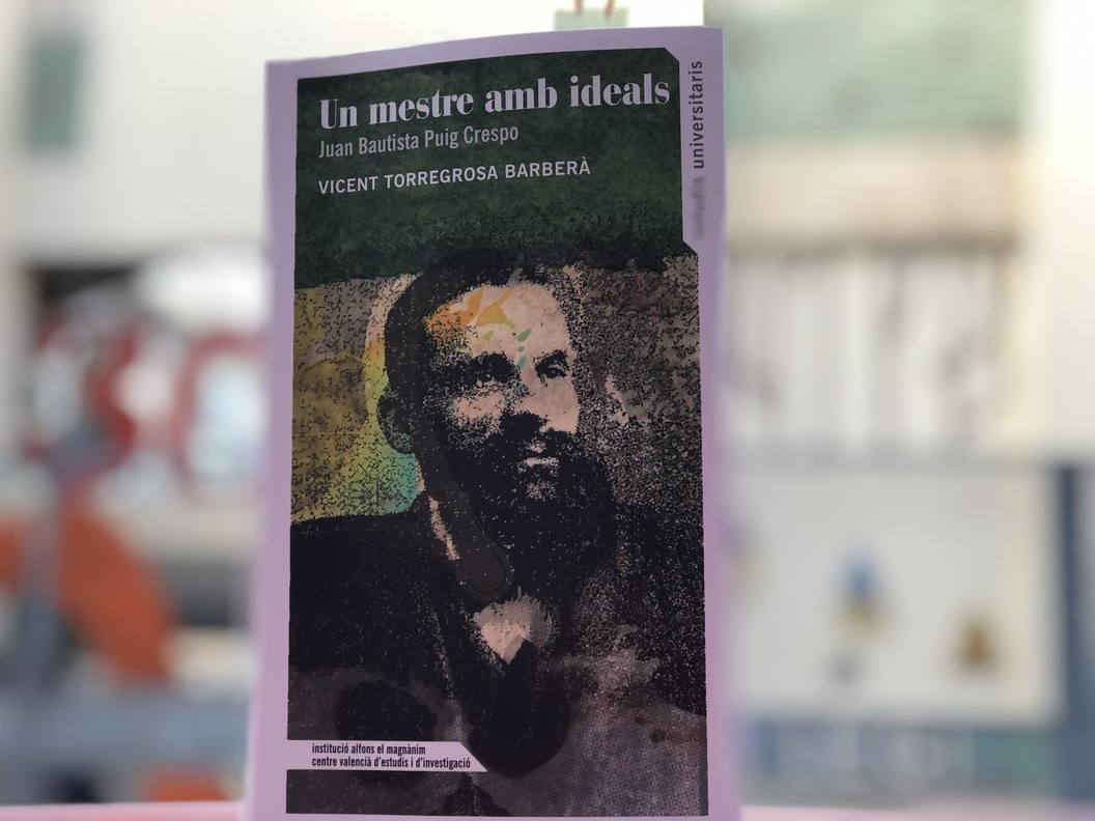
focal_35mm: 57
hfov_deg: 33.8
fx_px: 1803
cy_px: 410
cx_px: 548
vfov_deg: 25.7
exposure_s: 1/30
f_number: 2.8
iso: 32
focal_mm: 6.6
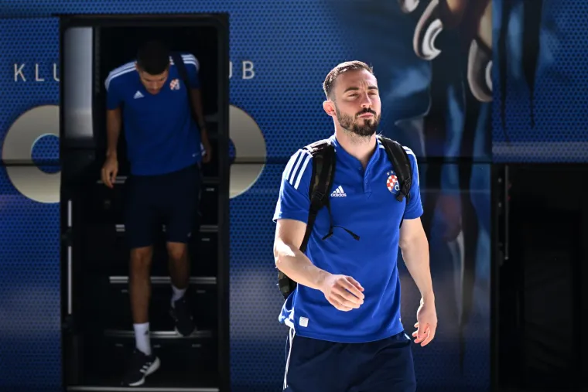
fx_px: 1715
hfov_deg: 19.5
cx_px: 294
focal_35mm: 105
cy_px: 196
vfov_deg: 13.0
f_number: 4.5
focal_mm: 105
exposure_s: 1/1600
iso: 800
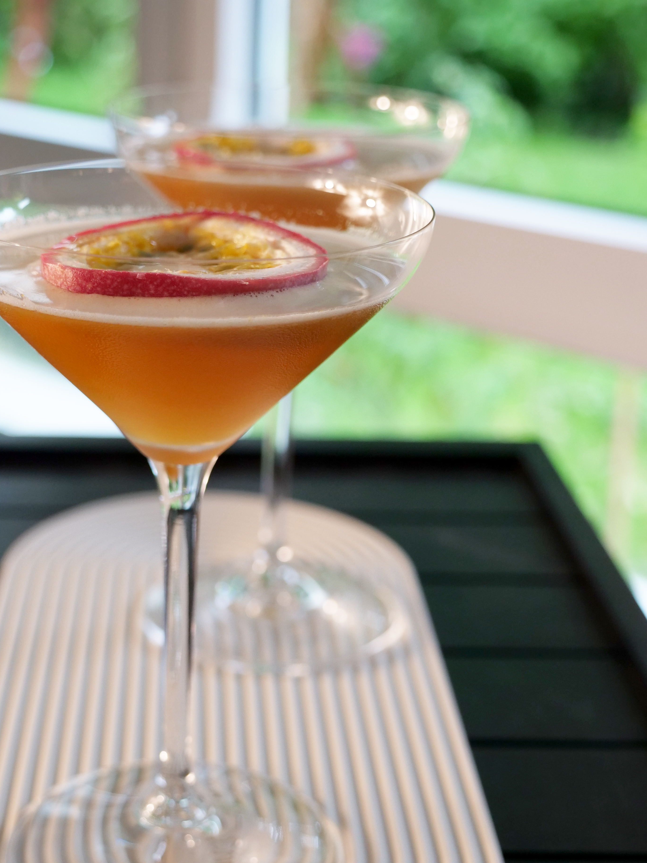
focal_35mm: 65
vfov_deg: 29.6
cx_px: 191
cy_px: 572
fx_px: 1620
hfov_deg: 22.4
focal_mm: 23
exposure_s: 1/60
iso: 500
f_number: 2.8
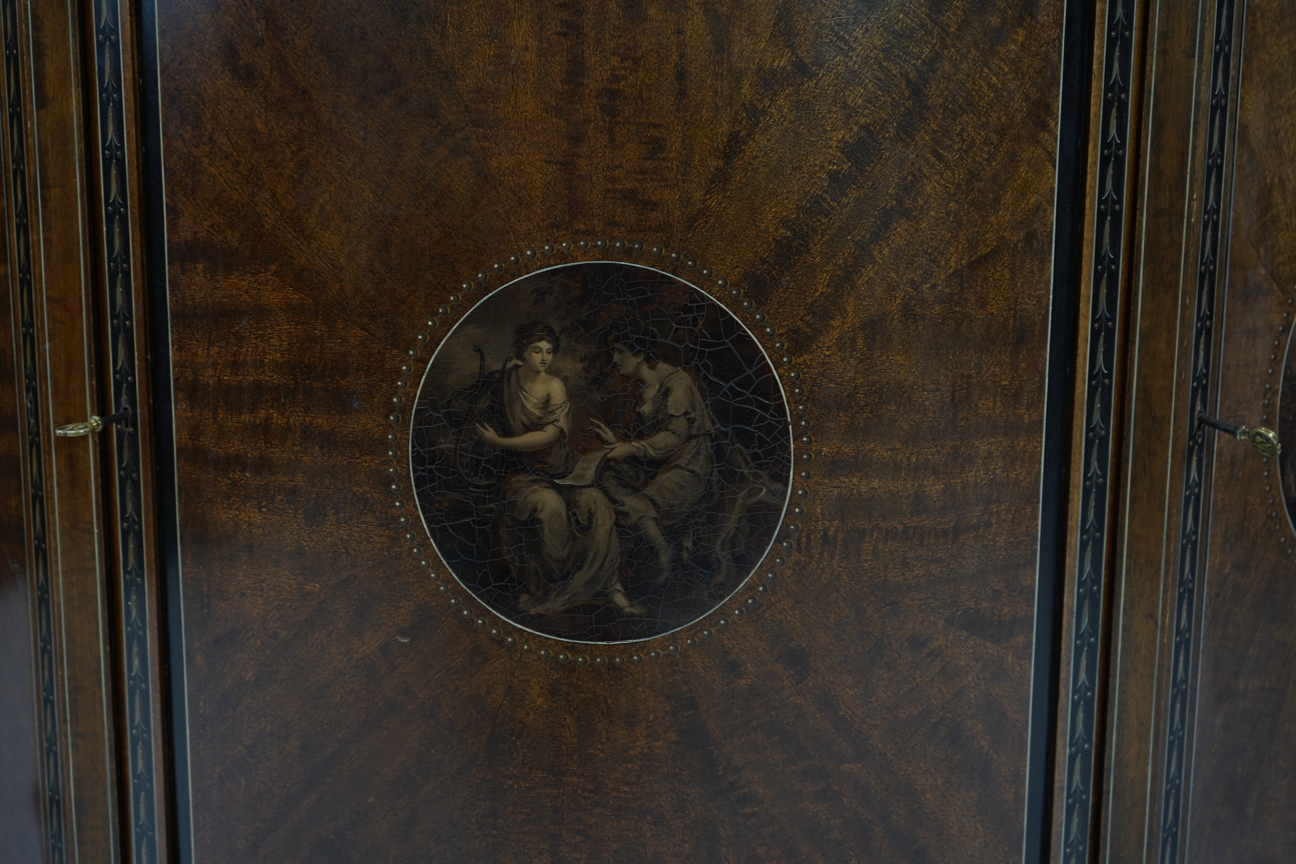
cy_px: 432
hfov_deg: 43.6
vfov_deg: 29.9
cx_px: 648
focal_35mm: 45
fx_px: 1620
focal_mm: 45
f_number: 5
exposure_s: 1/60
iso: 500
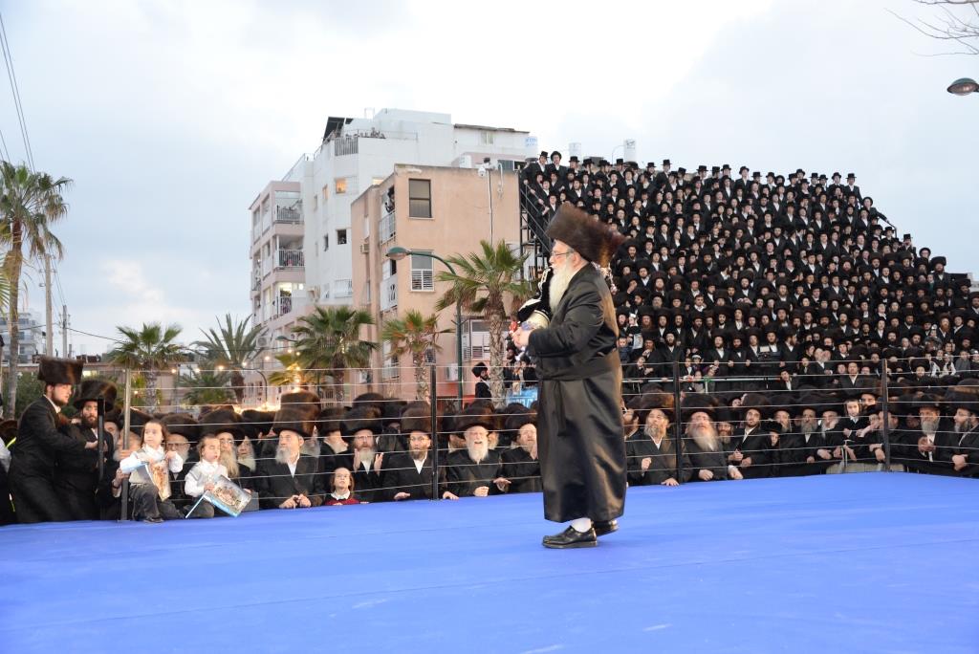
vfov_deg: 35.1
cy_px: 327
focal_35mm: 38
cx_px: 490
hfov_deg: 50.7
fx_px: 1034
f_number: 4.5
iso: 1600
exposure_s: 1/50
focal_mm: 38
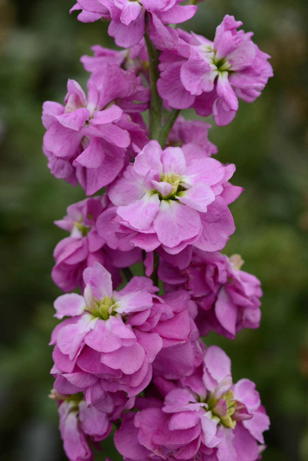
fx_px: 1346
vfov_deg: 19.4
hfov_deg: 13.1
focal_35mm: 105
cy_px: 230
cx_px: 154
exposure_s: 1/125
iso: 200
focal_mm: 105
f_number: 11
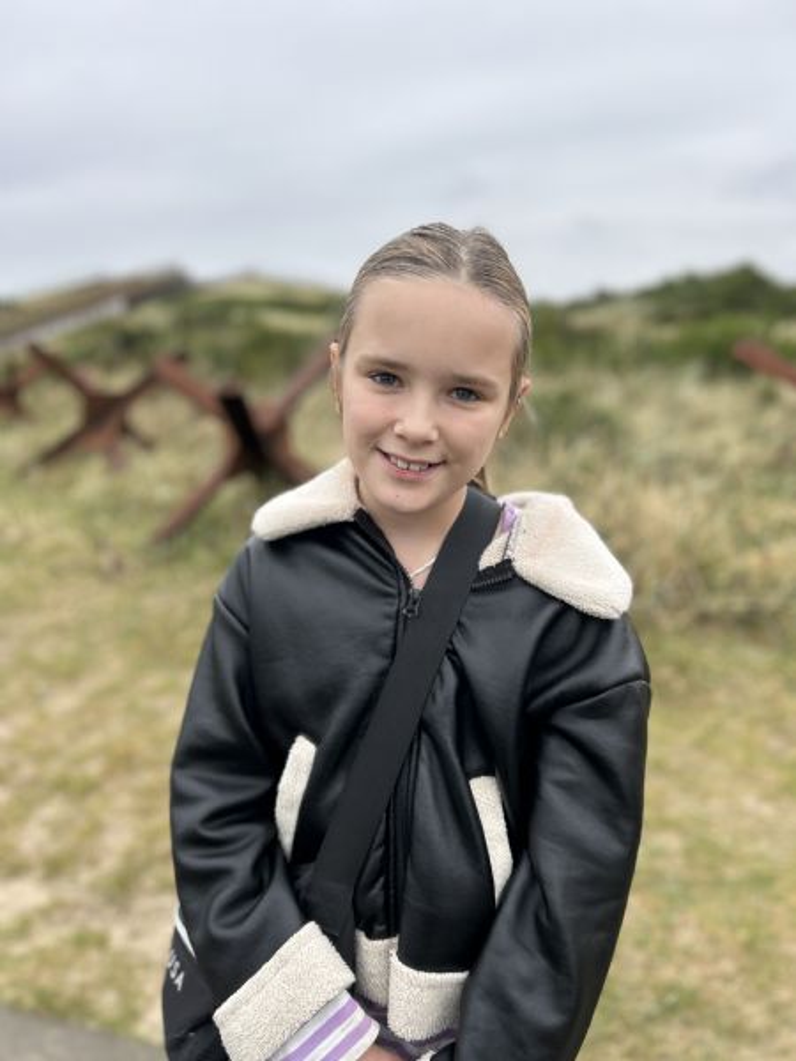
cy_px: 530
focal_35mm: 26
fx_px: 797
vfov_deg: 67.3
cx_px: 398
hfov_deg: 53.1
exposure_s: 1/387
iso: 50
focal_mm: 5.7
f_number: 1.5
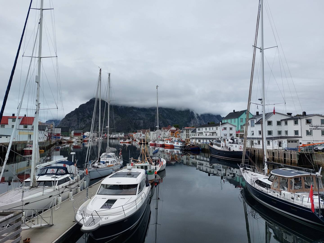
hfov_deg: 71.6
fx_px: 225
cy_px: 122
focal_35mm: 24
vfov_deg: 56.8
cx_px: 162
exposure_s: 1/323
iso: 25
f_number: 1.8
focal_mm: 5.23
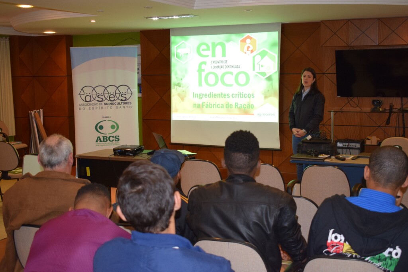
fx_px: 544
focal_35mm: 48
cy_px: 136
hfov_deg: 41.1
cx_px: 204
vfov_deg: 28.1
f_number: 4.5
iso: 1250
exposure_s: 1/60
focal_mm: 32
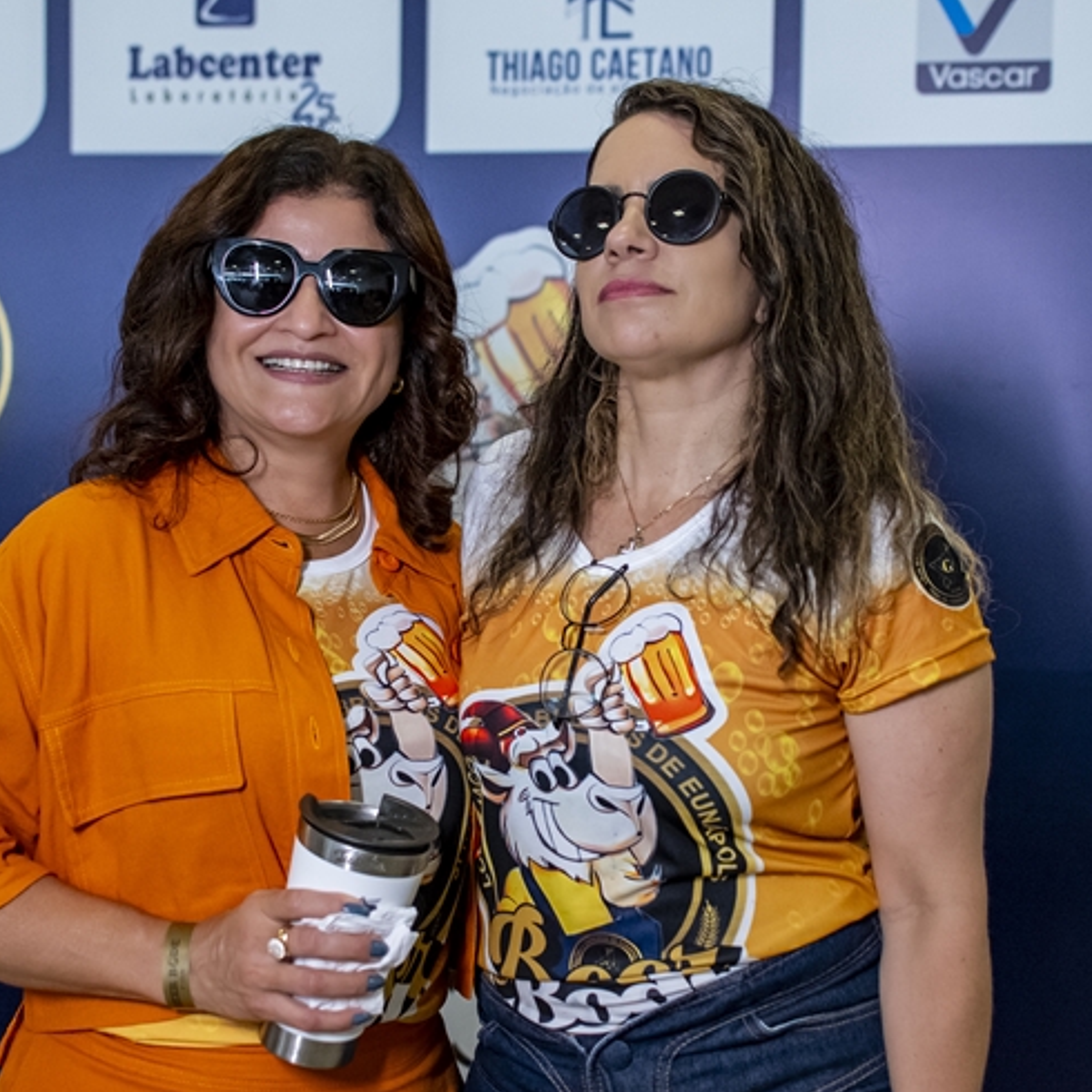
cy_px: 549
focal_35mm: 68
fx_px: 2414
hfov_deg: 25.5
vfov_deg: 25.5
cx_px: 539
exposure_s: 1/800
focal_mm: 35
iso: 2500
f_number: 3.2
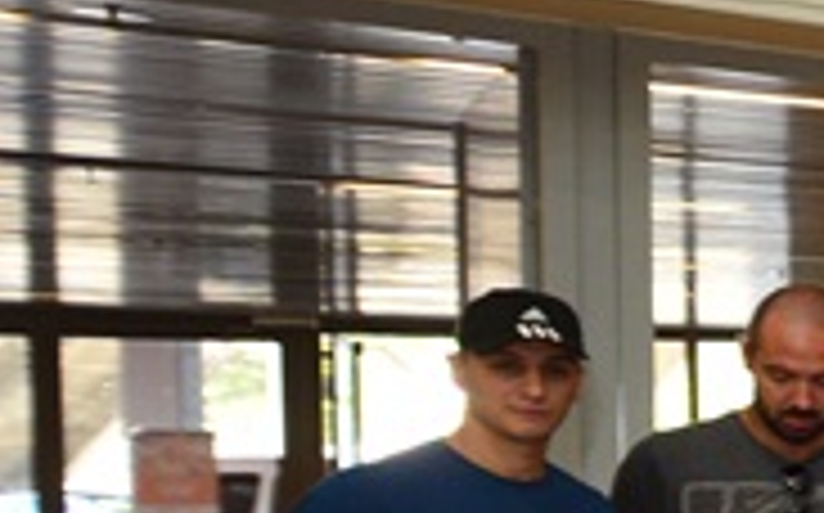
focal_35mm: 97
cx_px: 2265
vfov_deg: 13.2
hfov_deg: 12.6
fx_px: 2176
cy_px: 585
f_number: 3.5
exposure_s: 1/200
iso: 1000
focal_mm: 17
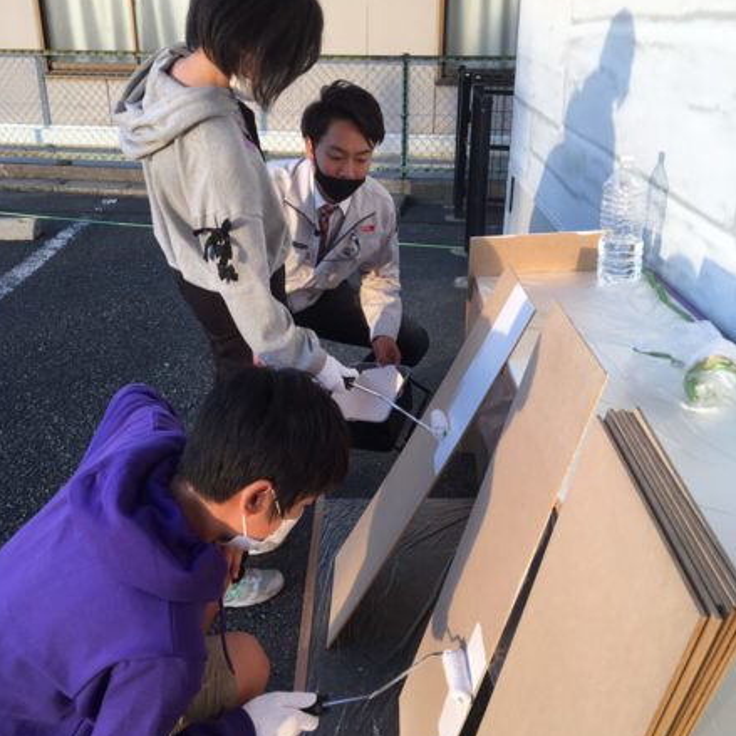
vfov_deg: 47.2
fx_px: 842
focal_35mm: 35
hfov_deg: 47.2
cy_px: 376
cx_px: 362
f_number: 2.2
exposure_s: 1/120
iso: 25
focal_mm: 4.15
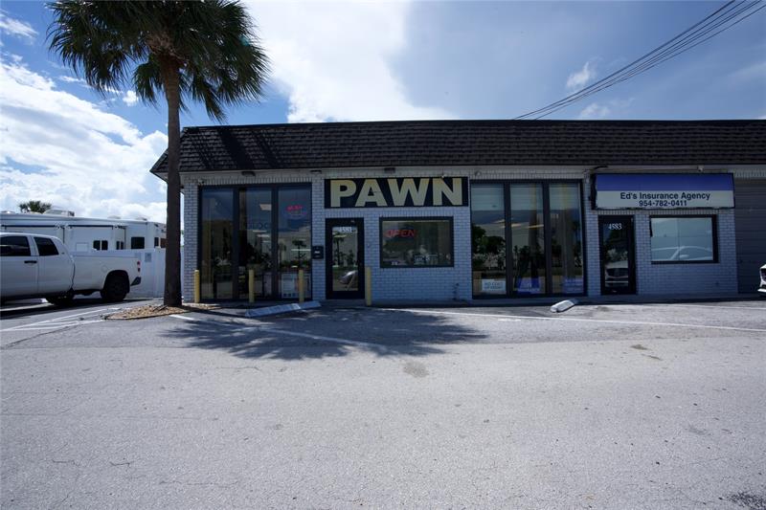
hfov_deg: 96.7
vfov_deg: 73.7
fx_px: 340
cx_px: 383
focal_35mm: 16
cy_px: 255
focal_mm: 16
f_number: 18
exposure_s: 1/250
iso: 500
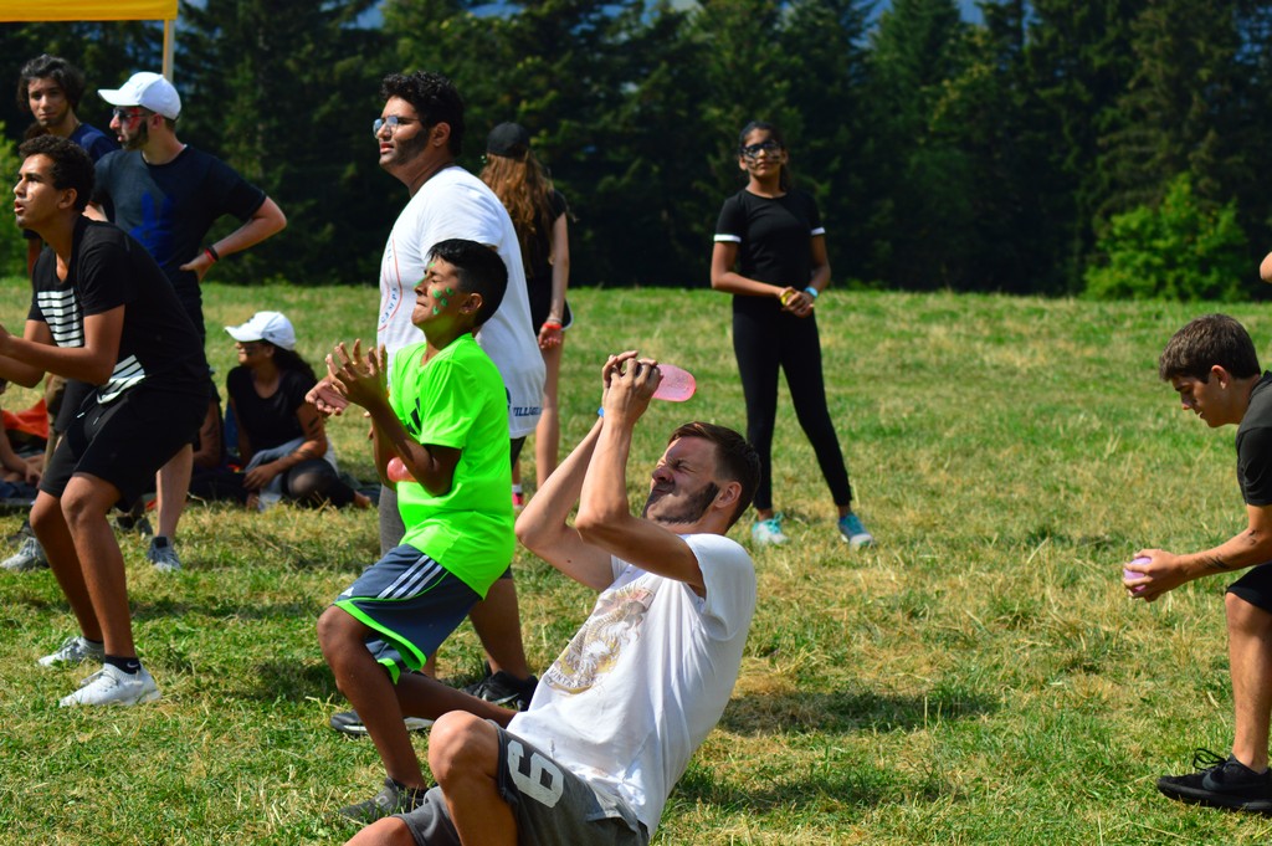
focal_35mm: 105
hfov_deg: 19.5
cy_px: 423
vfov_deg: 13.0
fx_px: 3707
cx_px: 636
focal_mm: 70
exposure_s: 1/1600
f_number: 5.6
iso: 200
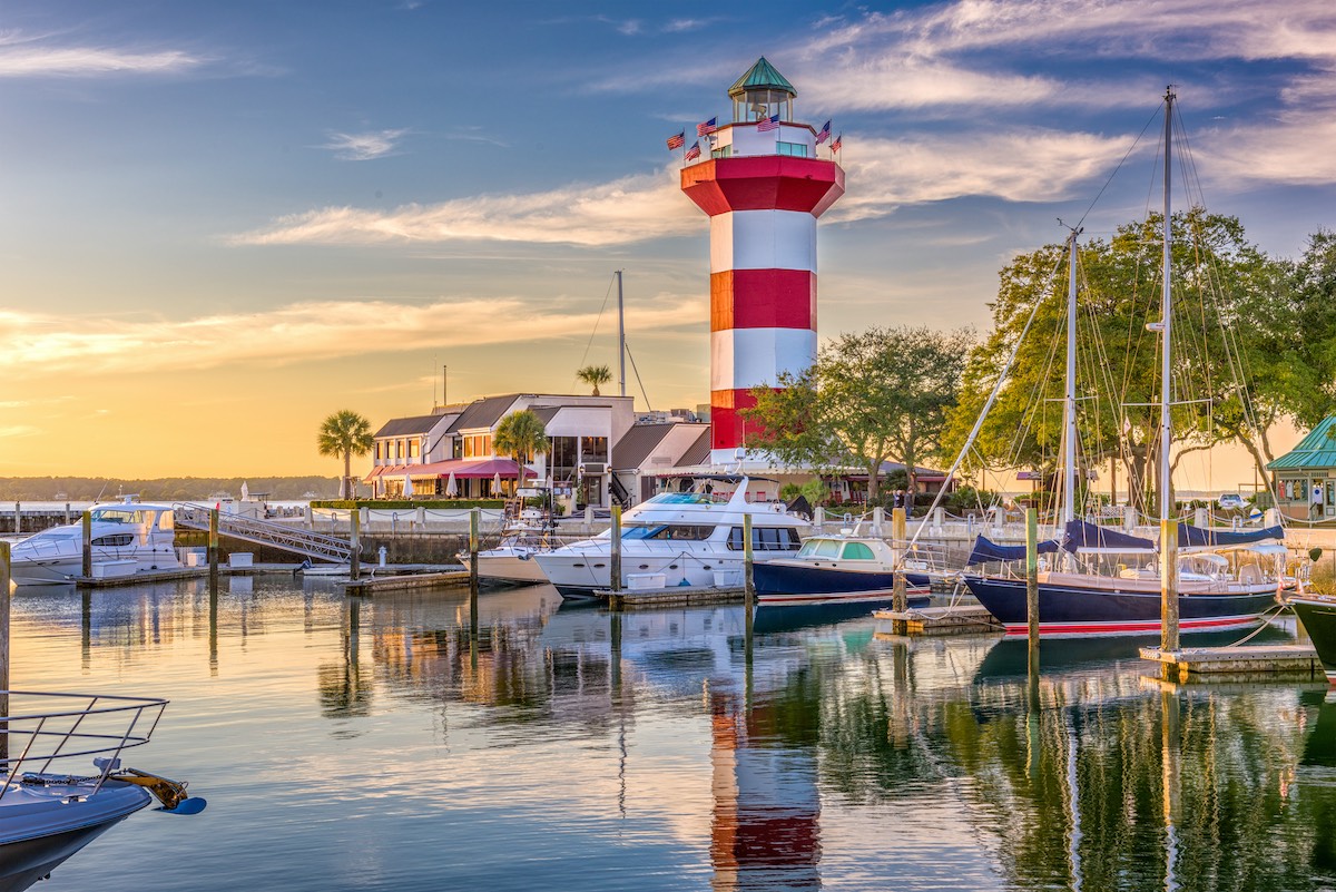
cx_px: 668
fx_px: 1782
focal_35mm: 48
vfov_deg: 28.1
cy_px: 446
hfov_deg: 41.1
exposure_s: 1/3
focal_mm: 48
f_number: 11
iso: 100
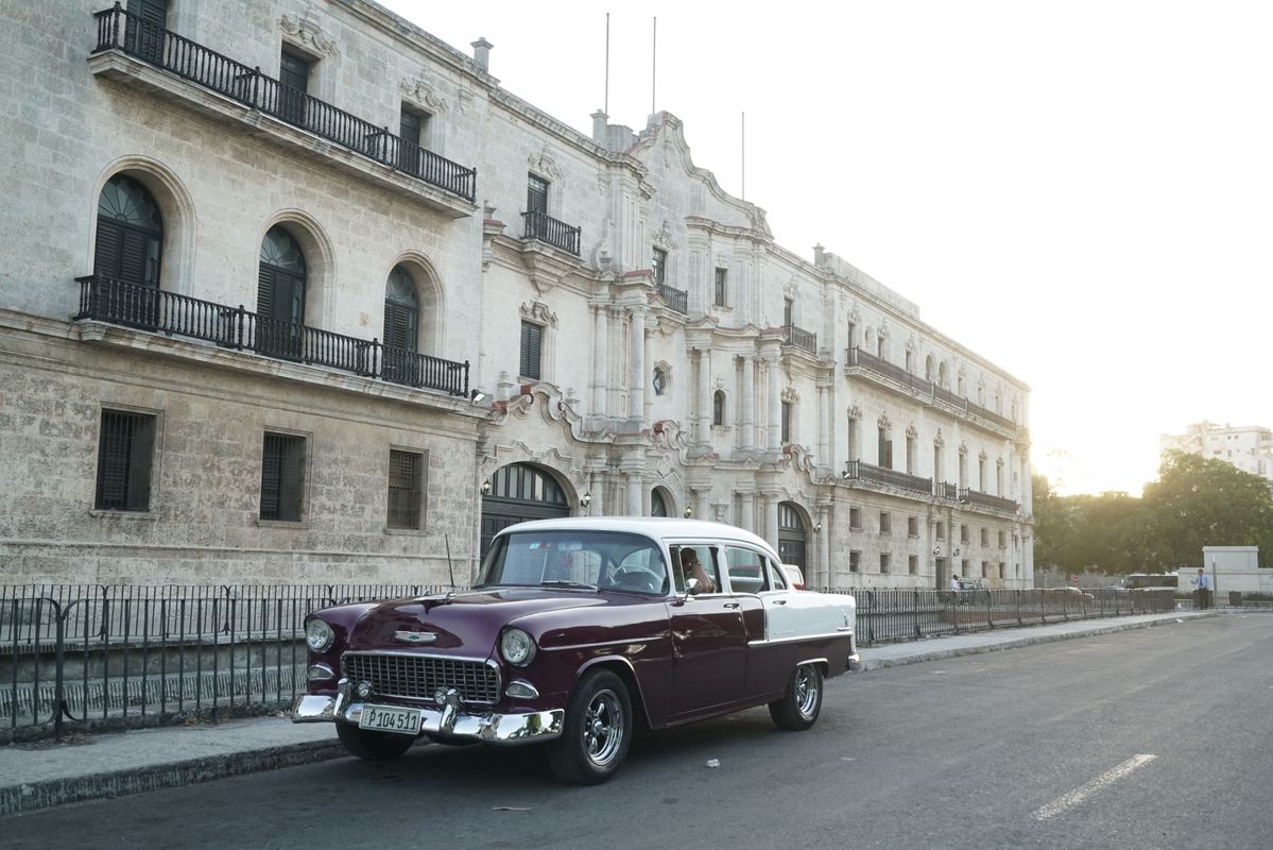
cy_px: 425
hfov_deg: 54.4
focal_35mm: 35
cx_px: 636
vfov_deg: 37.9
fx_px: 1238
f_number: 8
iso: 800
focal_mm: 35
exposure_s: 1/125
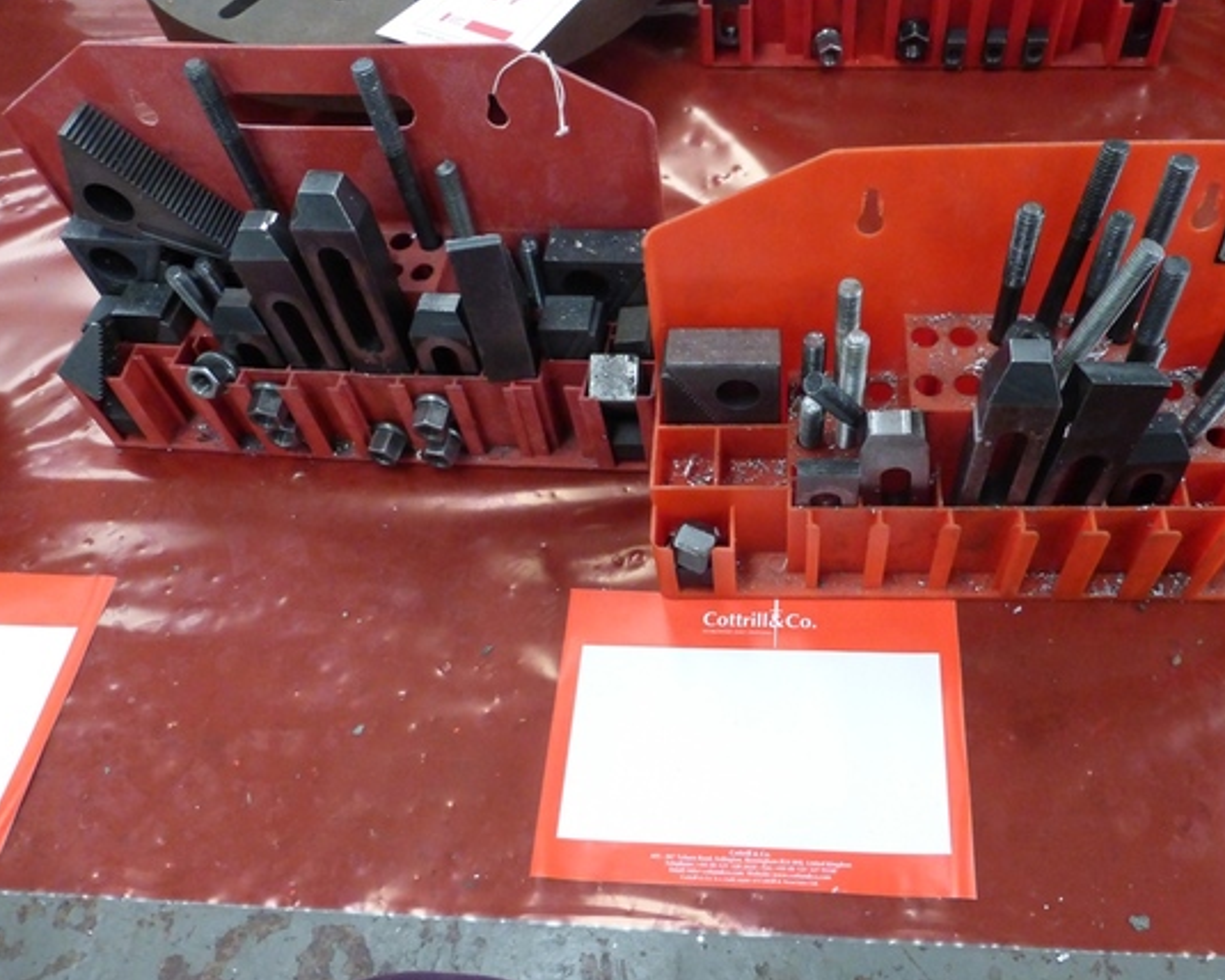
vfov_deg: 51.5
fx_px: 1015
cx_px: 701
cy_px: 522
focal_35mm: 28
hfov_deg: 61.9
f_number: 3.3
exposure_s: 1/60
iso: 640
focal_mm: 4.3
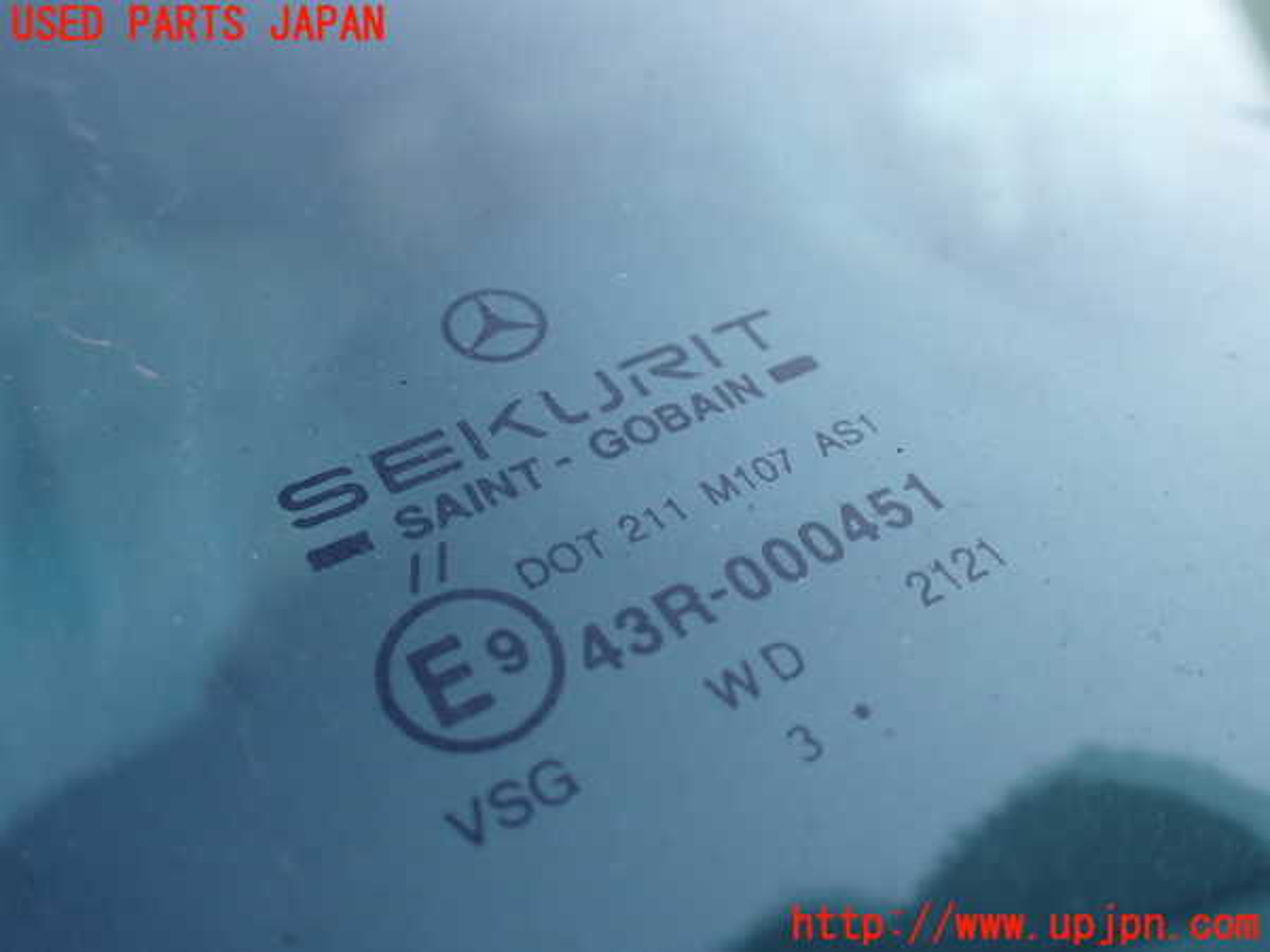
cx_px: 635
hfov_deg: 60.0
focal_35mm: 30
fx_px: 1101
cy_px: 476
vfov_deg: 46.8
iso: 200
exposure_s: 1/125
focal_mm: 5.4
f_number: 2.3
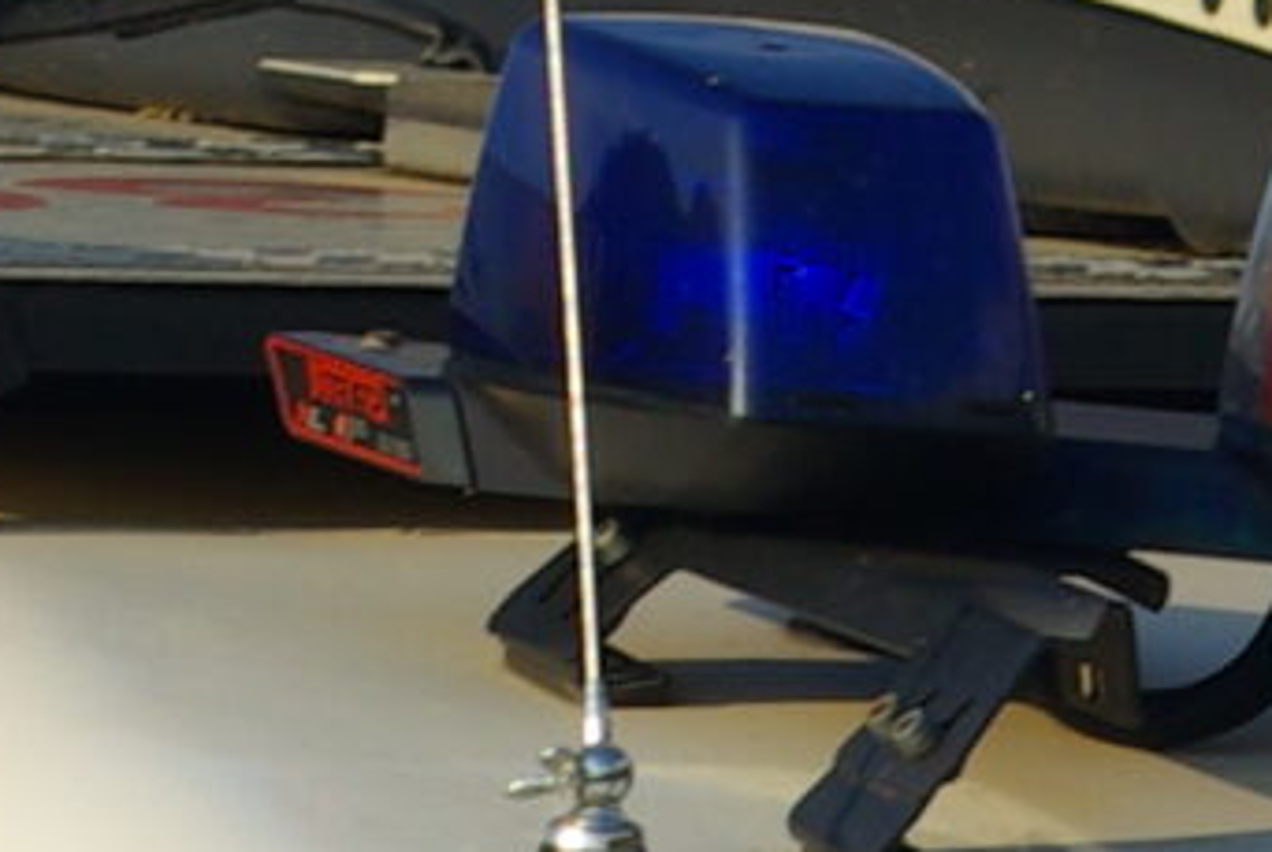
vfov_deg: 2.2
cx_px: 1313
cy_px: 2240
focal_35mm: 618
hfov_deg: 3.3
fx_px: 21855
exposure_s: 1/180
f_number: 9.5
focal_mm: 55
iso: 100
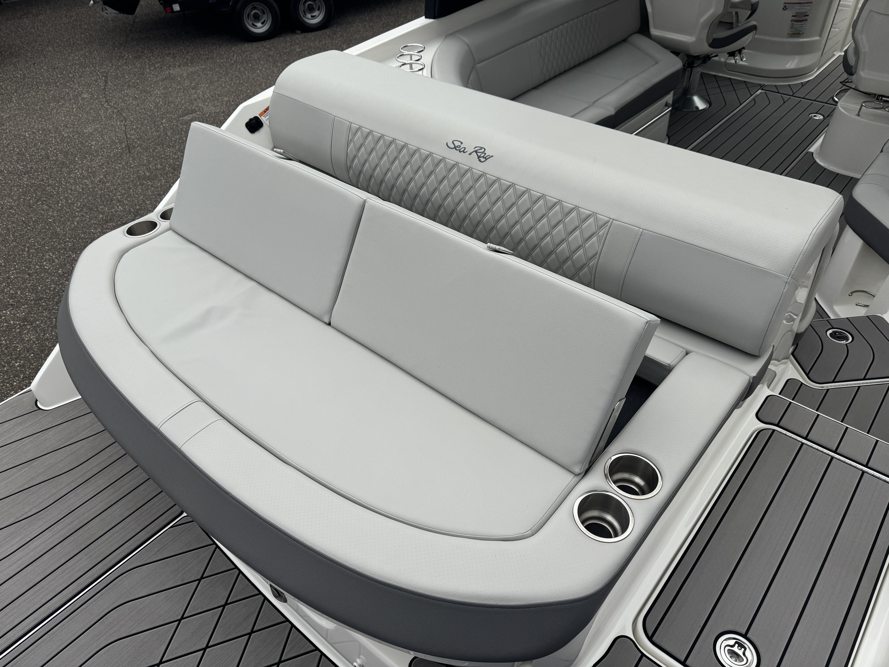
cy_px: 334
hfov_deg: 71.6
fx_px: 616
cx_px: 444
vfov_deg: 56.8
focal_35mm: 24
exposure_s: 1/3802
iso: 80
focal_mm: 6.76
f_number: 1.78
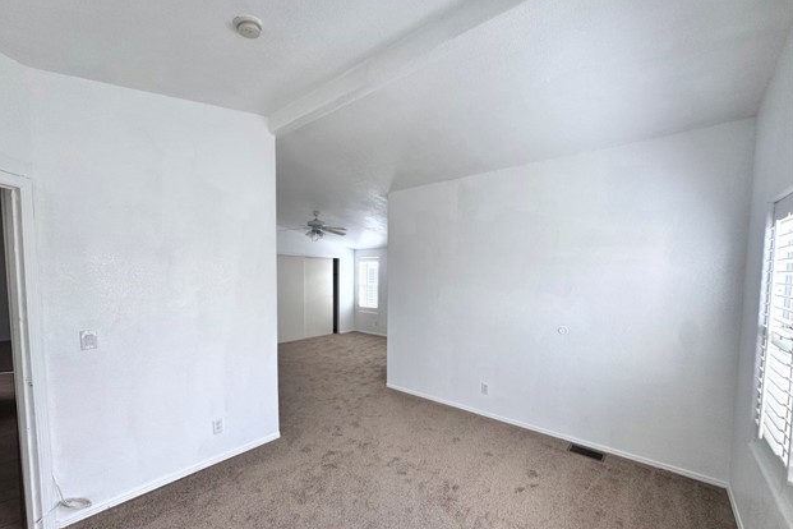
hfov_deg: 100.4
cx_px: 387
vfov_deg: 77.1
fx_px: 330
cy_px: 294
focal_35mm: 15
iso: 50
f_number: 2.2
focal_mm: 2.22
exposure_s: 1/99
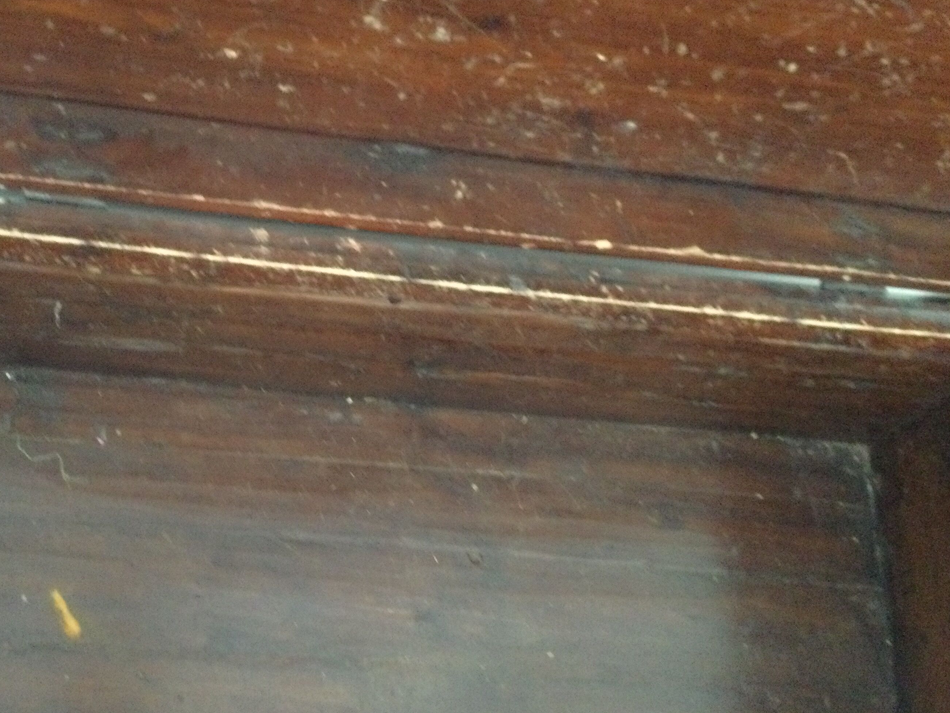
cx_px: 357
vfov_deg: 36.7
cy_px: 417
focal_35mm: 39
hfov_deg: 47.4
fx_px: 1070
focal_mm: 3.3
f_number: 2.4
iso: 640
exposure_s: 1/17
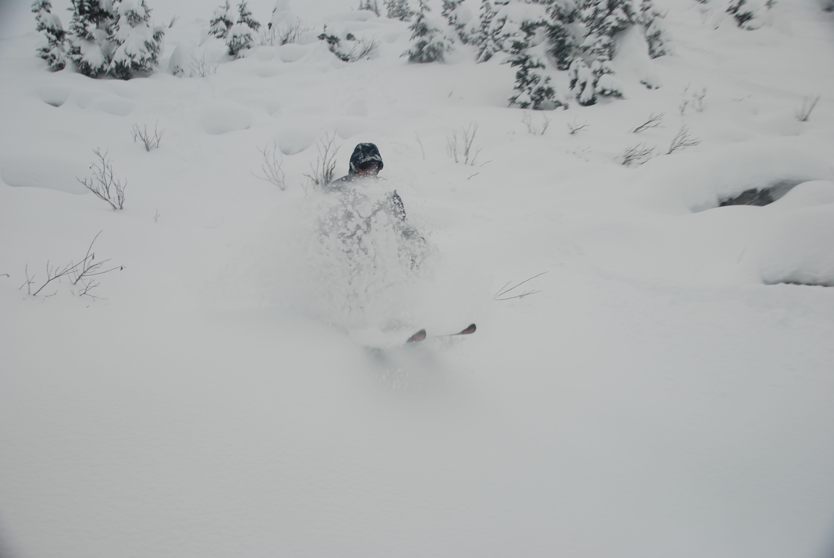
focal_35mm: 39
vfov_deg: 34.3
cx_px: 417
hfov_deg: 49.5
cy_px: 279
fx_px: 905
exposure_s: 1/160
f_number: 6.3
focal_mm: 26
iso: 100
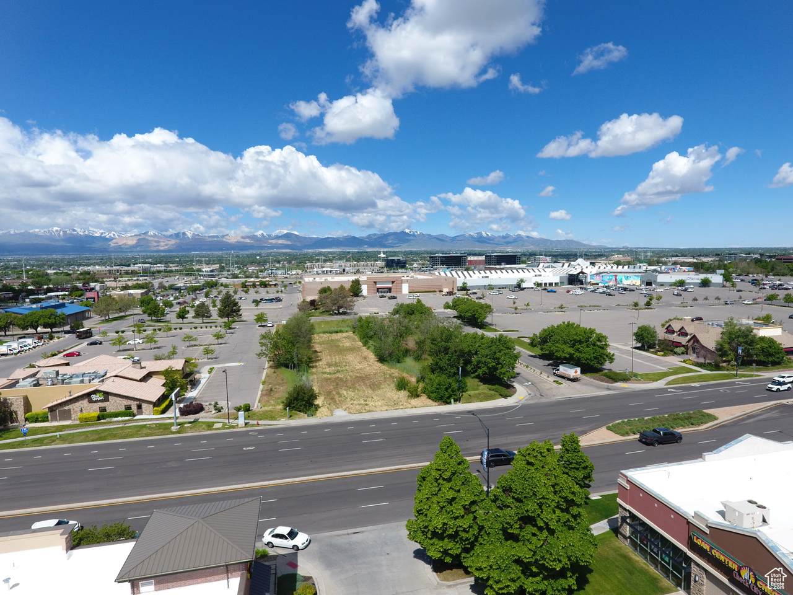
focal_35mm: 20
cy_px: 298
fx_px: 458
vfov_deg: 66.0
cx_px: 396
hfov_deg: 81.7
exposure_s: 1/1099
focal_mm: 3.61
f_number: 2.8
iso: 100
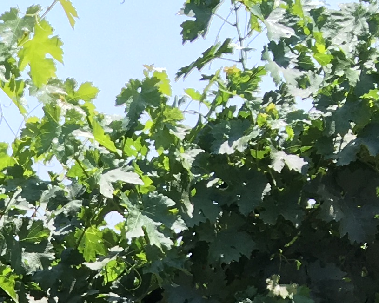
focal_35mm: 140
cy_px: 654
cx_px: -423
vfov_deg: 10.0
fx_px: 1570
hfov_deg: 12.0
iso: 25
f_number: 2.2
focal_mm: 4.15
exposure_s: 1/693
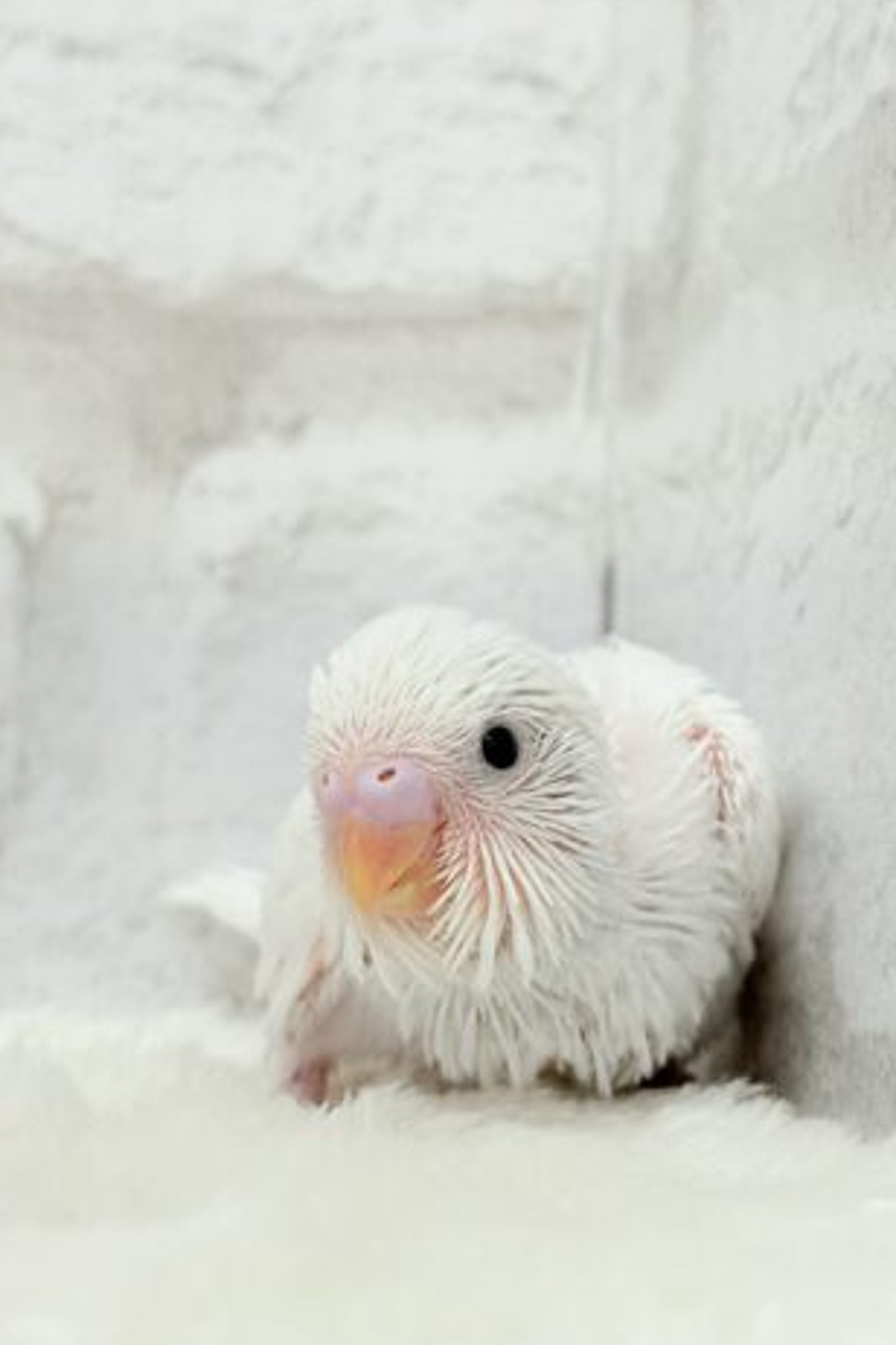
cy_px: 681
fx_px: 2800
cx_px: 623
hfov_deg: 18.1
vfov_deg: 27.0
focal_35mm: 75
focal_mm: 5.96
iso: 32
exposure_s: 1/50
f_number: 1.6
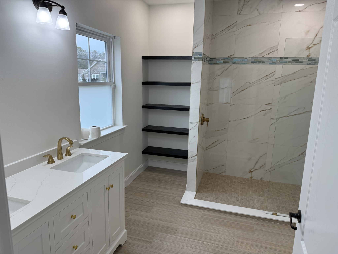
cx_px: 169
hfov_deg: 71.6
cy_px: 127
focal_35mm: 24
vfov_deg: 56.8
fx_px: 234
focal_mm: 6.76
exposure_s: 1/220
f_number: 1.78
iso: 100
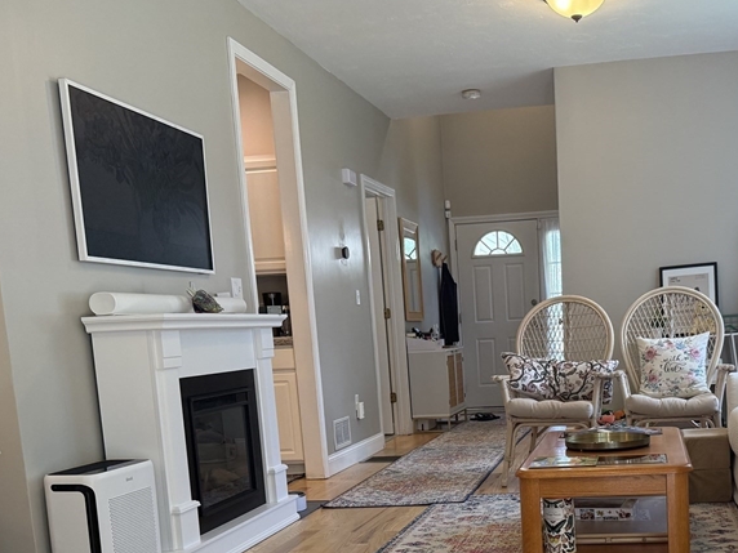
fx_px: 917
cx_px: 508
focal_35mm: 43
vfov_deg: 32.2
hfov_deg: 43.1
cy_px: 478
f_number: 1.78
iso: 200
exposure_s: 1/120
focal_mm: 6.76
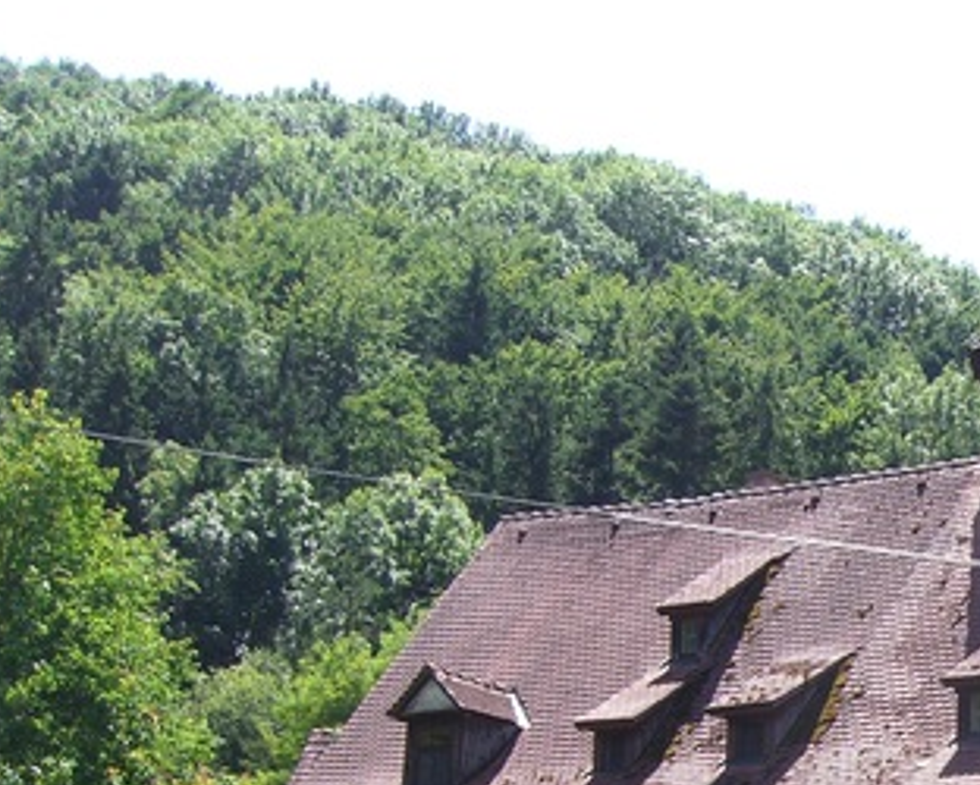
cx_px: 1212
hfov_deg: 18.9
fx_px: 2757
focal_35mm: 95
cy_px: 898
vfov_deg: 15.7
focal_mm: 7.9
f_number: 4
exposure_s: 1/250
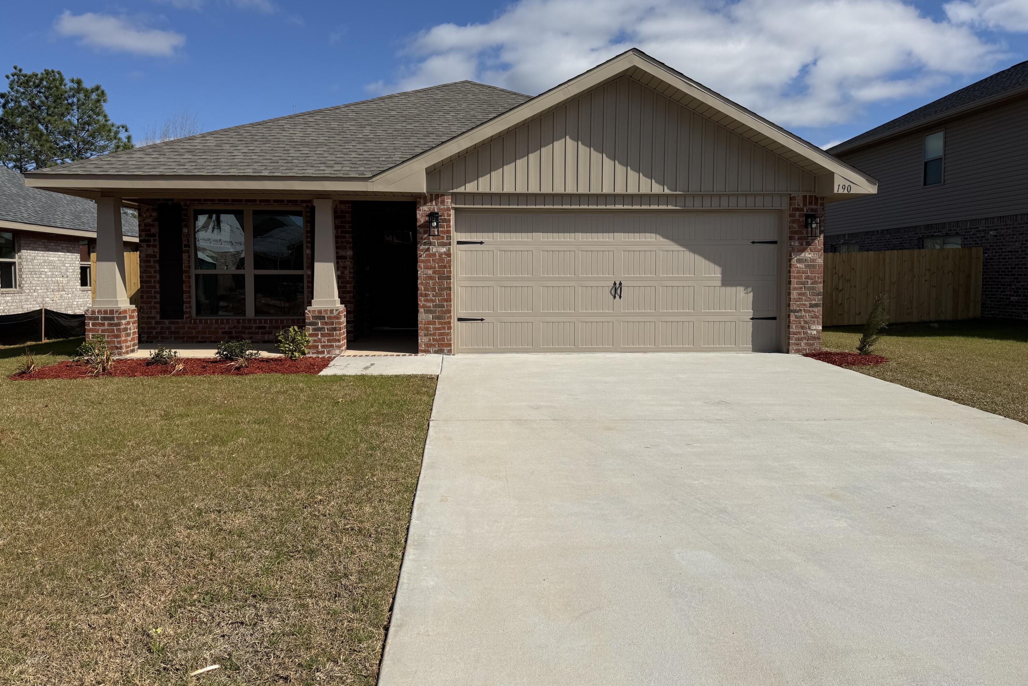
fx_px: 714
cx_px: 514
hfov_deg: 71.5
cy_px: 305
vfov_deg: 51.2
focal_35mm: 25
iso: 80
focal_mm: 6.76
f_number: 1.78
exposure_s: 1/9091
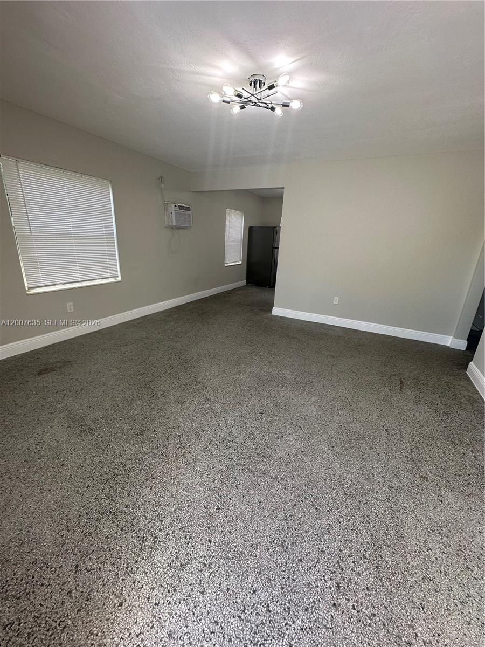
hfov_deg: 85.7
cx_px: 242
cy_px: 324
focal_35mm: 14
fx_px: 262
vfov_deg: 102.1
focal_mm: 2.22
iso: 80
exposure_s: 1/120
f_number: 2.2
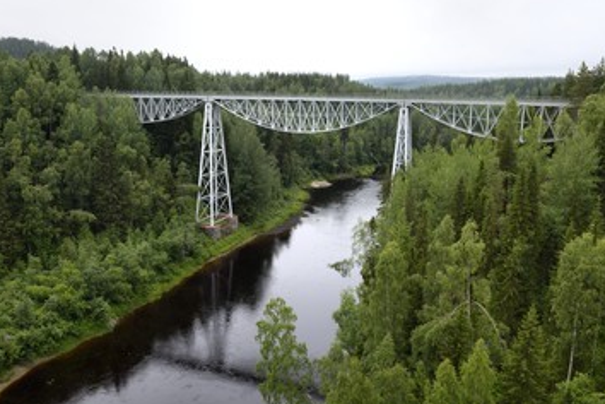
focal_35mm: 32
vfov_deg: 41.1
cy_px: 202
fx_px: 538
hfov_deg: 58.7
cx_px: 287
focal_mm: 27
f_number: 8
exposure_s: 1/320
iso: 800
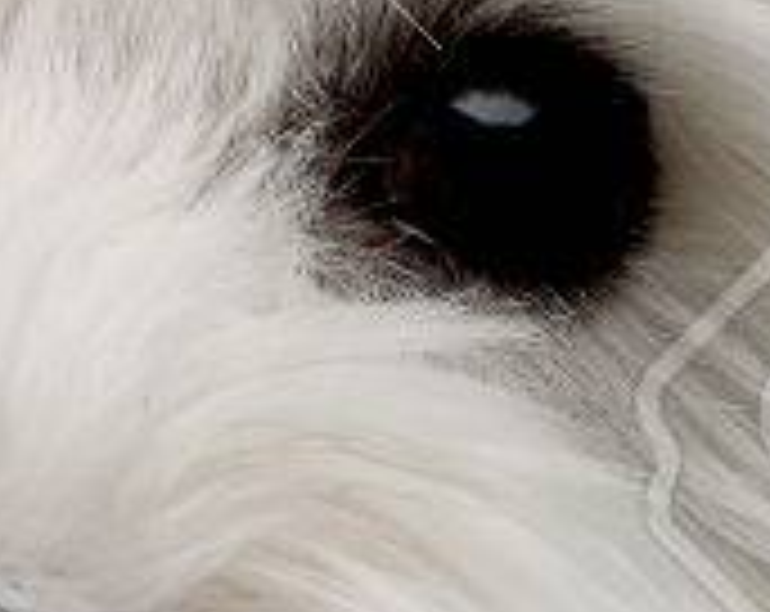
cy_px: 259
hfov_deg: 2.6
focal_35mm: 751
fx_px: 17076
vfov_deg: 2.1
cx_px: 9
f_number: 20
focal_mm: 105
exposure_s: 1/80
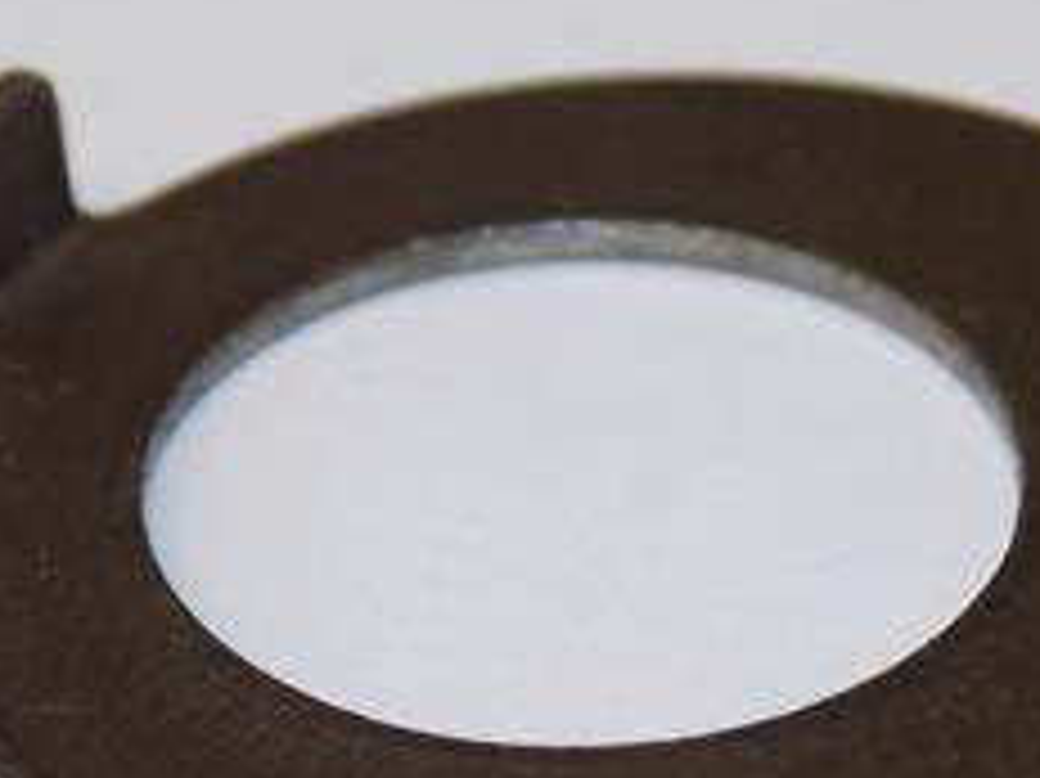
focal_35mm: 424
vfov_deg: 3.5
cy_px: 477
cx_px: 606
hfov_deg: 4.7
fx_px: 12732
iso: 200
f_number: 5.4
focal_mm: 33.7
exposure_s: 1/30
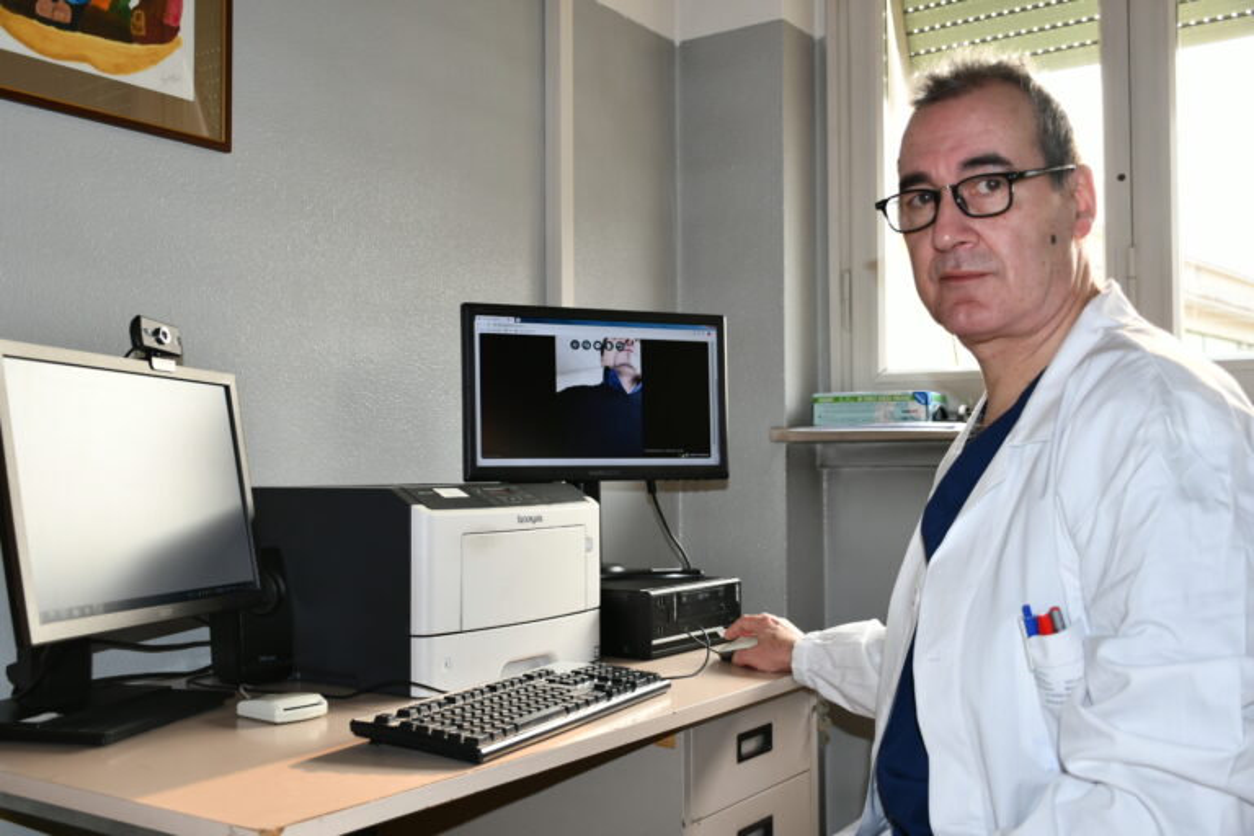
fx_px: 1254
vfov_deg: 36.9
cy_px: 418
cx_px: 627
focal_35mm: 36
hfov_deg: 53.1
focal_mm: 24
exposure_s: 1/60
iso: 140
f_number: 3.8
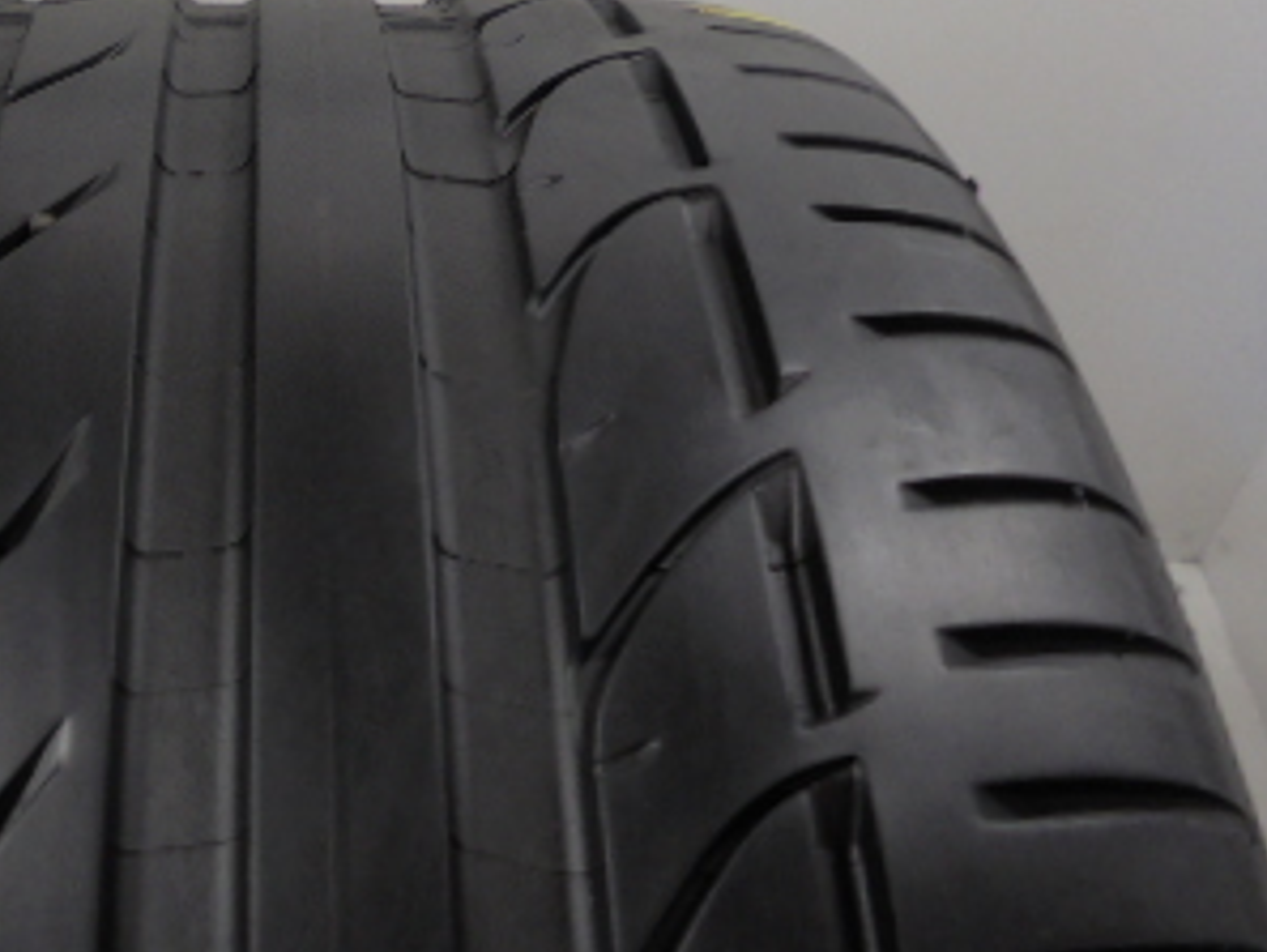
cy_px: 0
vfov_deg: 24.9
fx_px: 2051
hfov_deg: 33.1
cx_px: 201
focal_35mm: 56
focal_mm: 4.6
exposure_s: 1/40
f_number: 3.5
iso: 100
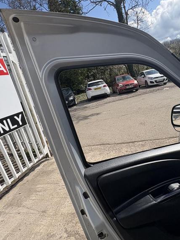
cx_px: 108
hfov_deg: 60.6
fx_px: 152
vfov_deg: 76.3
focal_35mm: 22
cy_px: 125
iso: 50
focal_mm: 2.22
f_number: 2.2
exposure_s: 1/1709
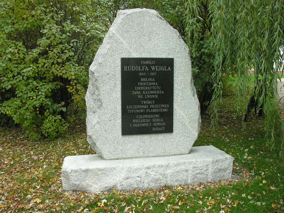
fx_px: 287
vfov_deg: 40.7
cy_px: 106
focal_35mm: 35
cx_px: 142
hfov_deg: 52.6
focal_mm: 8.9
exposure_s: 1/93.5
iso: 71
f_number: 4
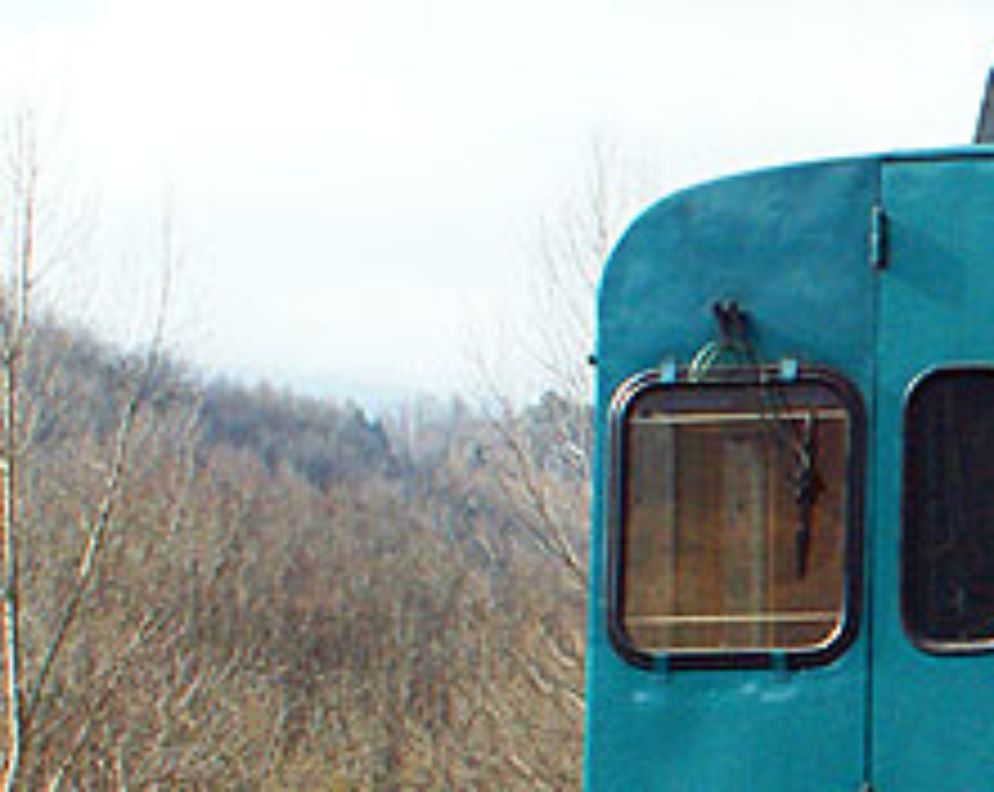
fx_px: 5756
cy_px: 850
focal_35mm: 196
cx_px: 1871
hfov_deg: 9.3
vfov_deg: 7.8
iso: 800
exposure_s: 1/500
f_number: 8
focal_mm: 30
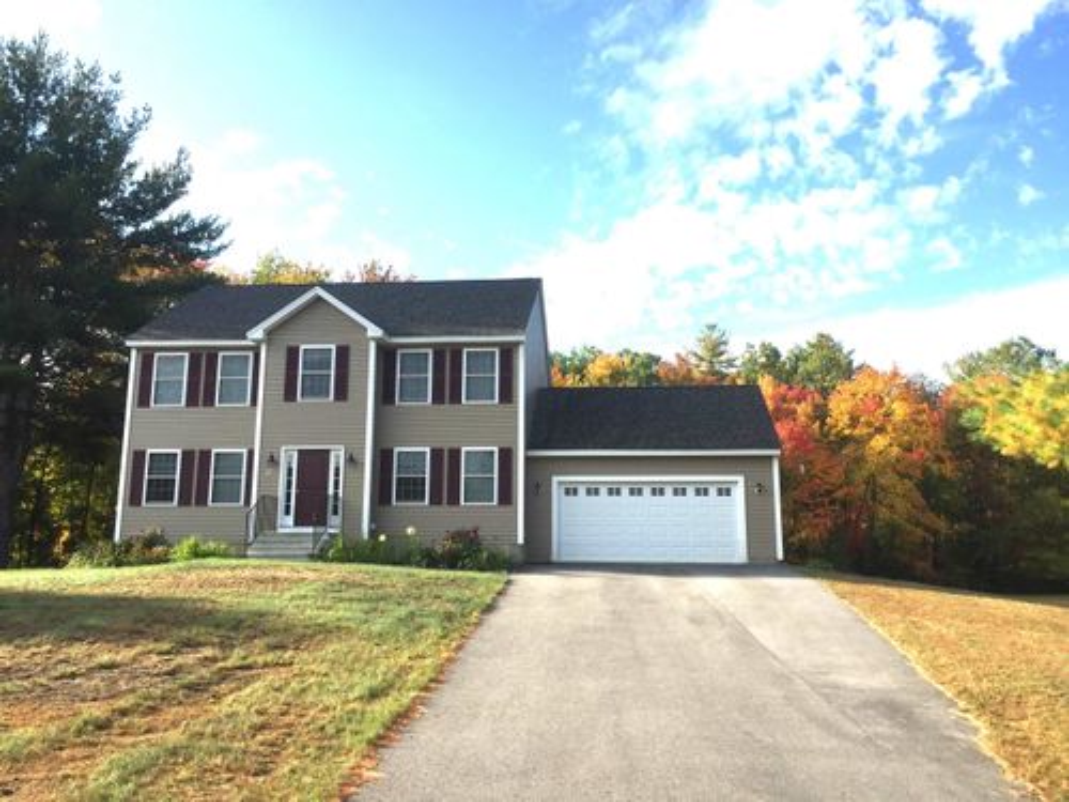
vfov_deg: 48.2
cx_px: 534
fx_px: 896
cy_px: 401
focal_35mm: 29
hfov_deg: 61.7
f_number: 2.2
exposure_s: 1/1319
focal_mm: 4.15
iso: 32
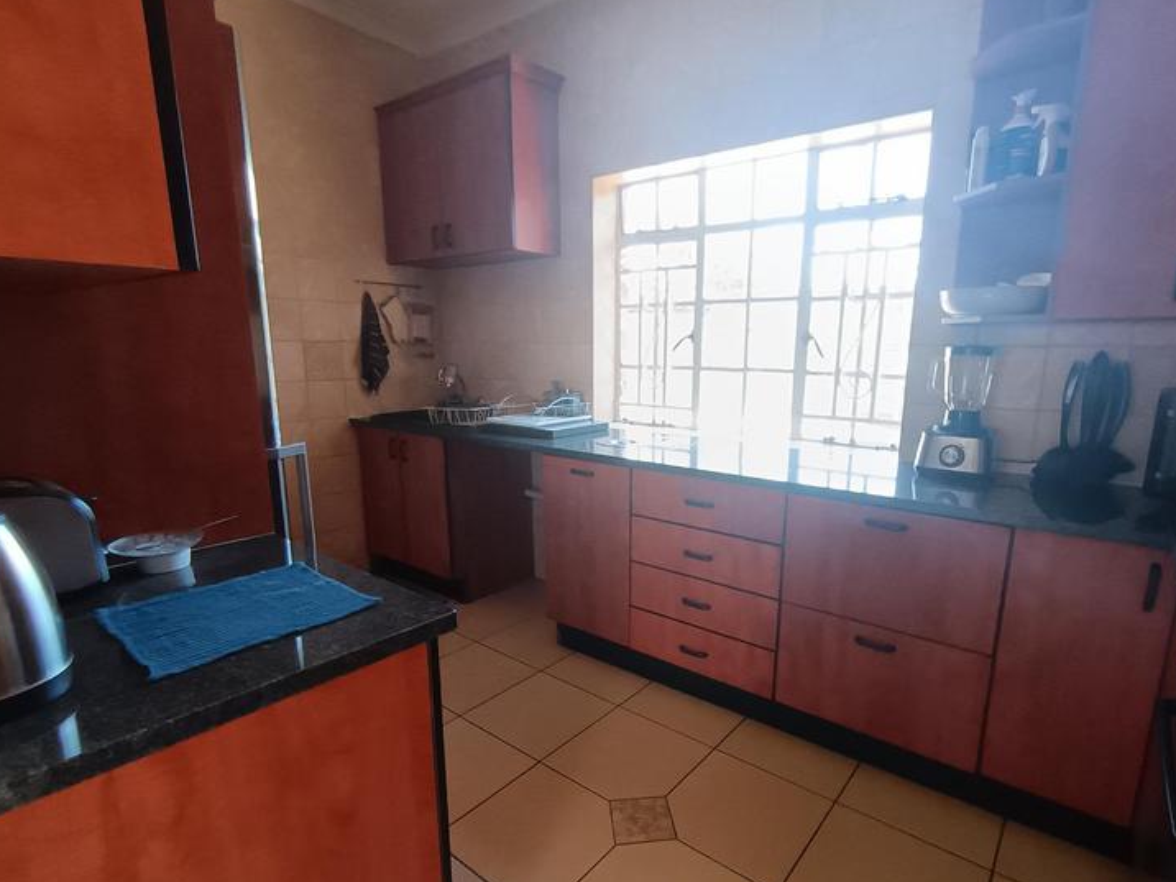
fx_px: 645
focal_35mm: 19
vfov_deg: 68.6
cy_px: 475
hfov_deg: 84.5
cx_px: 636
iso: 568
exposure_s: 1/50
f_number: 2.2
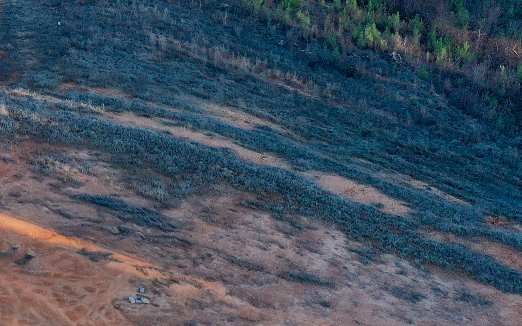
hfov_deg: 16.0
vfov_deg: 10.4
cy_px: -163
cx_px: -210
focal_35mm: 122
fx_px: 1736
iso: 100
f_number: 5.6
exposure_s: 1/120
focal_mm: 10.26
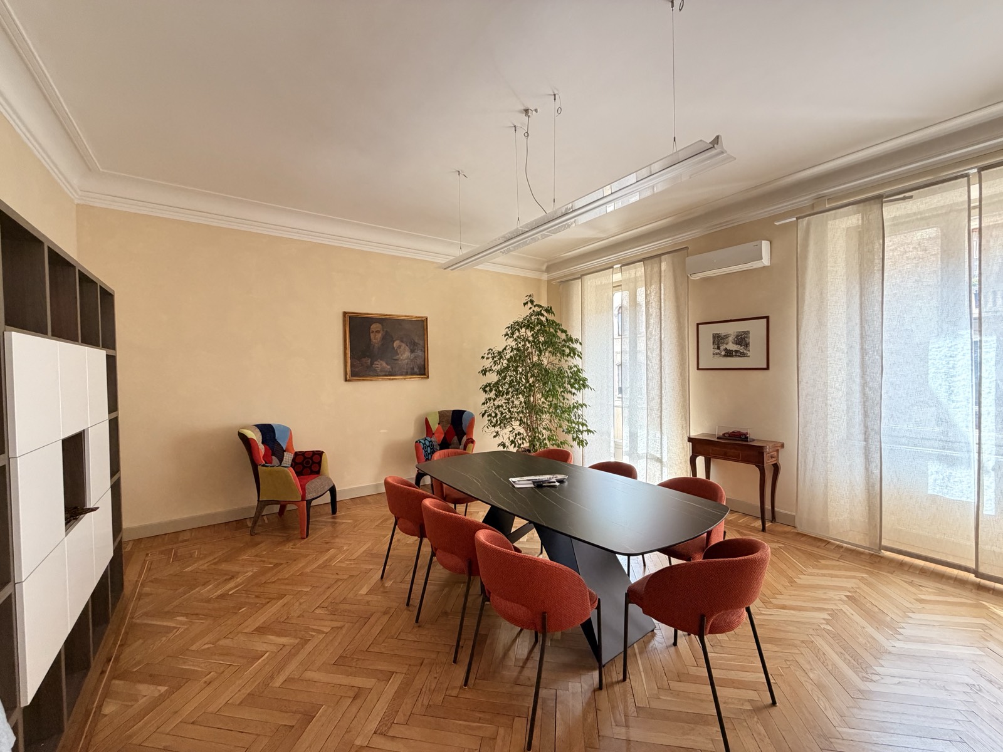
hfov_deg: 102.1
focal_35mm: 14
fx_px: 406
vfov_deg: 85.7
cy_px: 376
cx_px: 502
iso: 400
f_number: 2.2
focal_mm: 2.22
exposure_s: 1/60
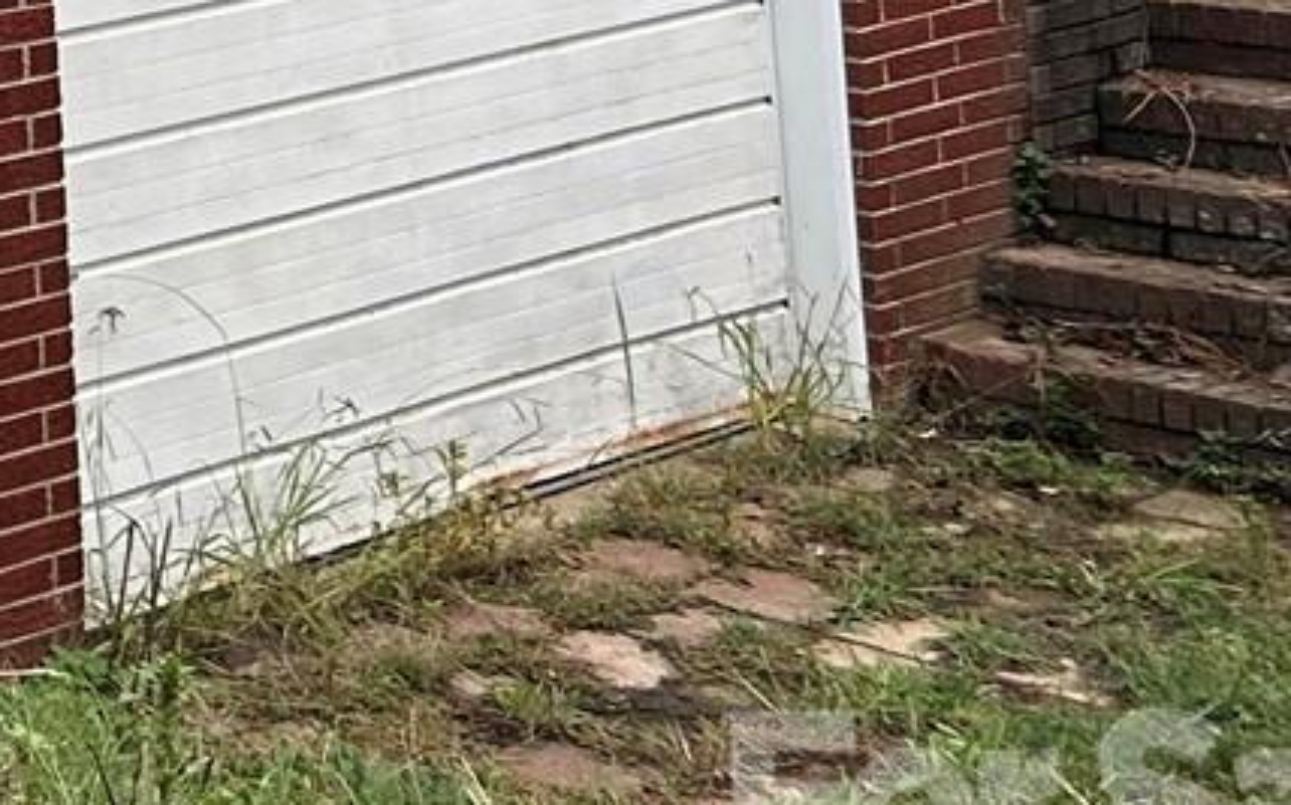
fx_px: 4642
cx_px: -1363
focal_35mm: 132
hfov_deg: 13.4
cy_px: -1040
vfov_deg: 9.1
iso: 50
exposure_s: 1/718
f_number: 1.5
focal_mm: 5.7
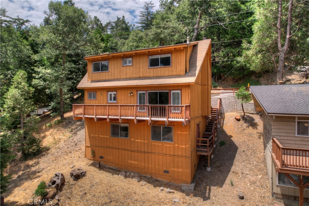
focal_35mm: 22
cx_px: 154
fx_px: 189
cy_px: 103
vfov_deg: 57.2
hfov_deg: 78.6
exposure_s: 1/1600
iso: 100
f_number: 2.8
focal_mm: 8.4
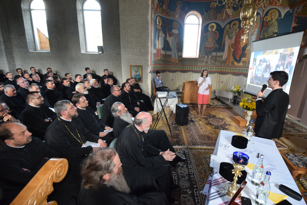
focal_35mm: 16
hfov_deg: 95.0
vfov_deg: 72.1
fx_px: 141
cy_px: 102
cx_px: 154
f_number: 5
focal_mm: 11
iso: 2000
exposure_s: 1/80
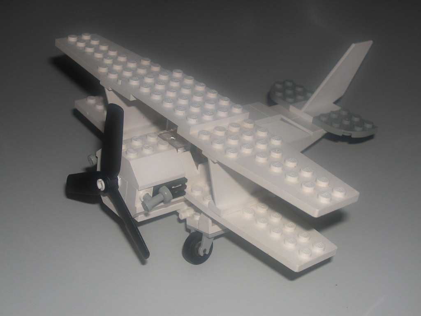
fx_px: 693
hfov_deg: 33.8
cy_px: 158
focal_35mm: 57
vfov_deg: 25.7
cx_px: 210
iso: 100
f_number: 9.2
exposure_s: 1/60
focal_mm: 12.2
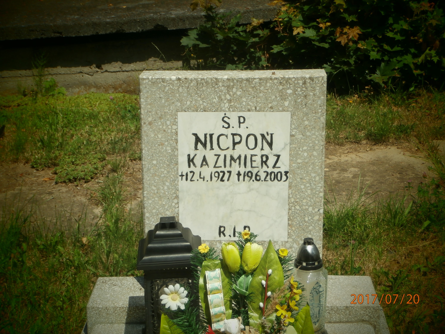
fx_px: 874
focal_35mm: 68
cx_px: 222
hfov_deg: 28.6
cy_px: 167
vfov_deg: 21.6
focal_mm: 12.1
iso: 100
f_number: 4.7
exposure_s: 1/800
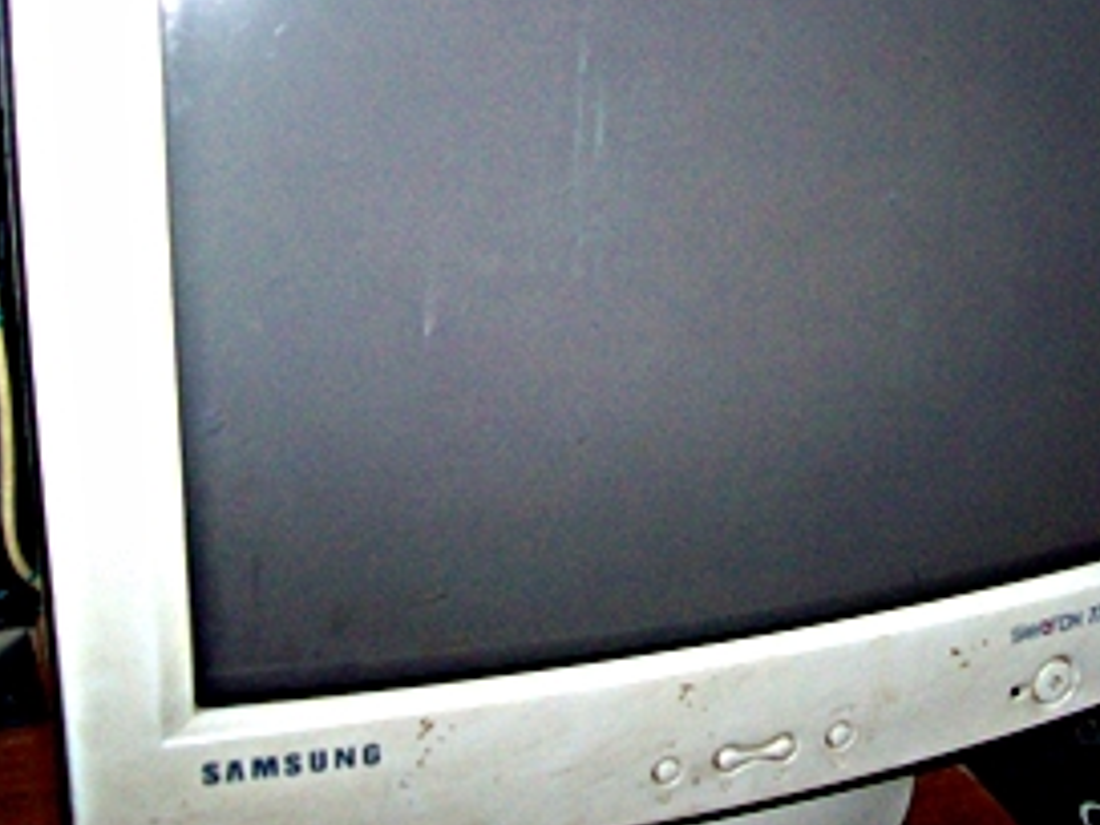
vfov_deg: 27.3
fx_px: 1684
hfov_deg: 36.0
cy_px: 243
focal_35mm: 53
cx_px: 692
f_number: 2.7
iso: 200
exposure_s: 1/64
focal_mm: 6
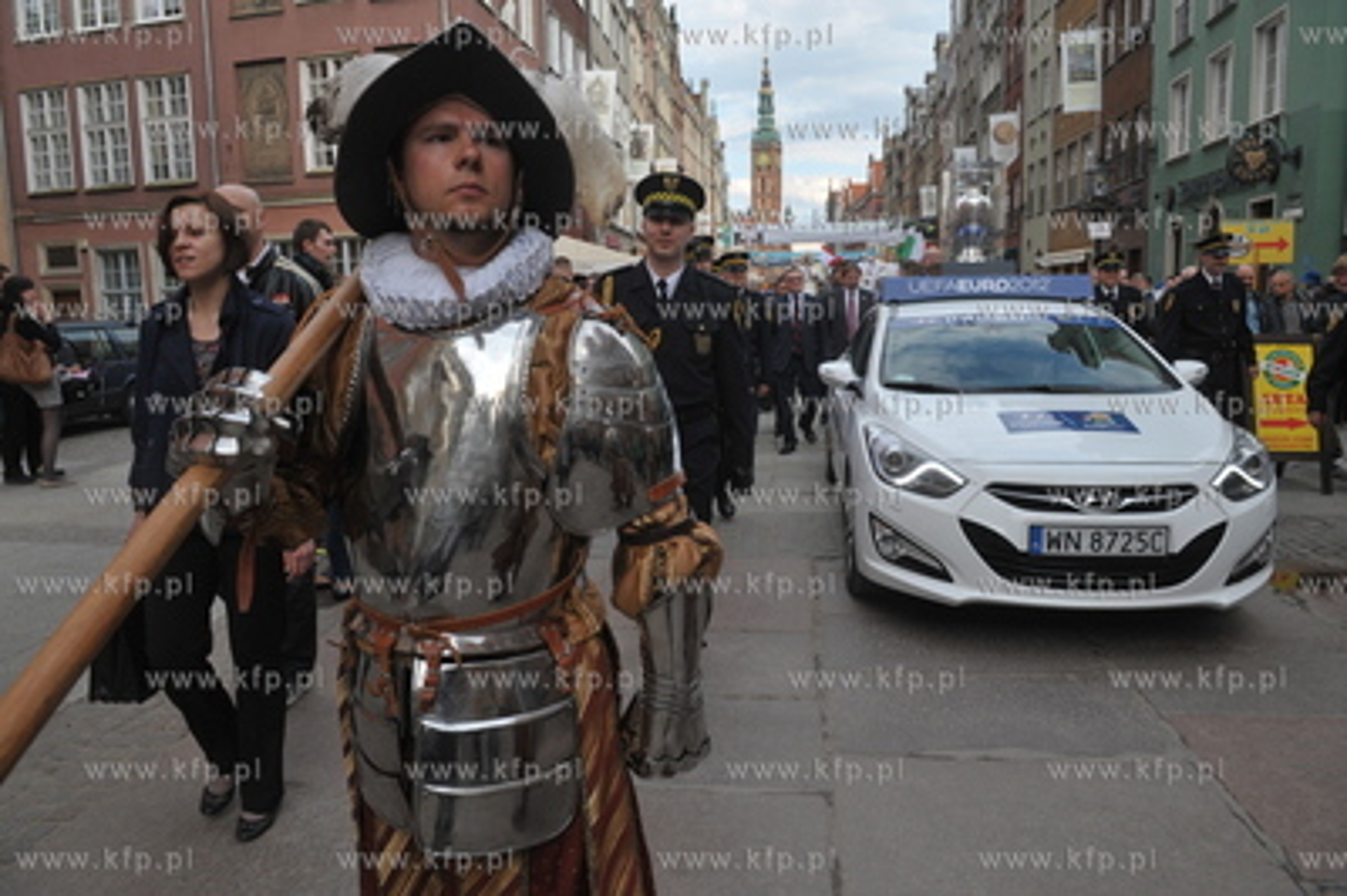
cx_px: 674
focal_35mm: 24
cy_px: 448
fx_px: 897
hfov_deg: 73.8
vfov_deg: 53.1
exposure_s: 1/800
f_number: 5.6
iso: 640
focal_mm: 24
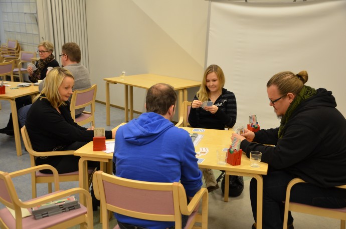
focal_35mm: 42
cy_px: 114
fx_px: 403
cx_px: 173
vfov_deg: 31.8
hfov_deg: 46.5
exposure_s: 1/50
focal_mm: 28
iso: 800
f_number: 4
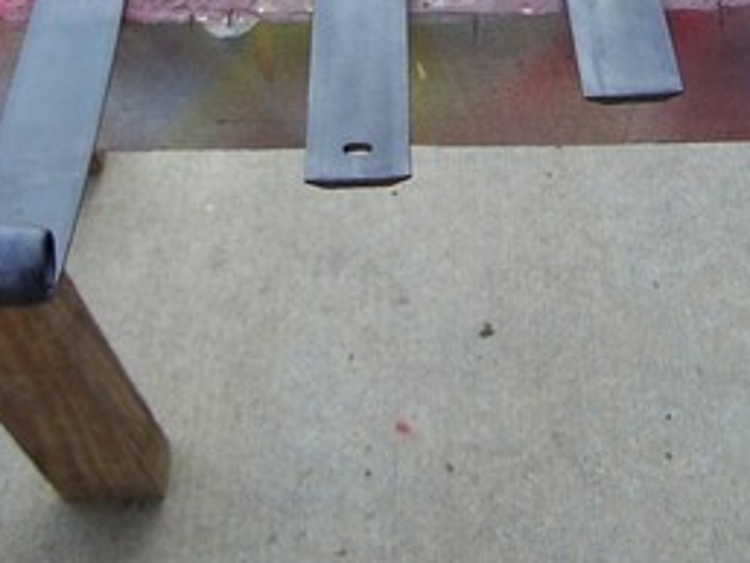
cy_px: -50
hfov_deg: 20.3
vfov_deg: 15.0
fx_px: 2081
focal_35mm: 96
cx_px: 511
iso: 100
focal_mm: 6.3
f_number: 2.8
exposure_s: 1/250
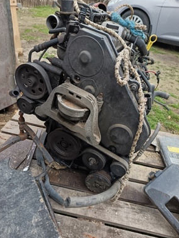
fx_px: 172
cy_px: 117
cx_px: 90
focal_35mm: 25
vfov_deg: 69.4
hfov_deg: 54.9
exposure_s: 1/100
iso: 559
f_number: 1.75
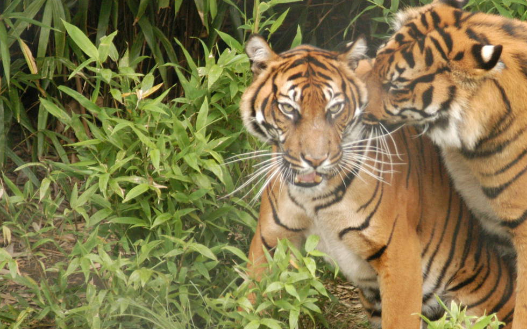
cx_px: 417
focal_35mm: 337
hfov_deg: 6.2
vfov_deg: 3.9
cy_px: 180
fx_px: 4837
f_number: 5
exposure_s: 1/350
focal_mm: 135
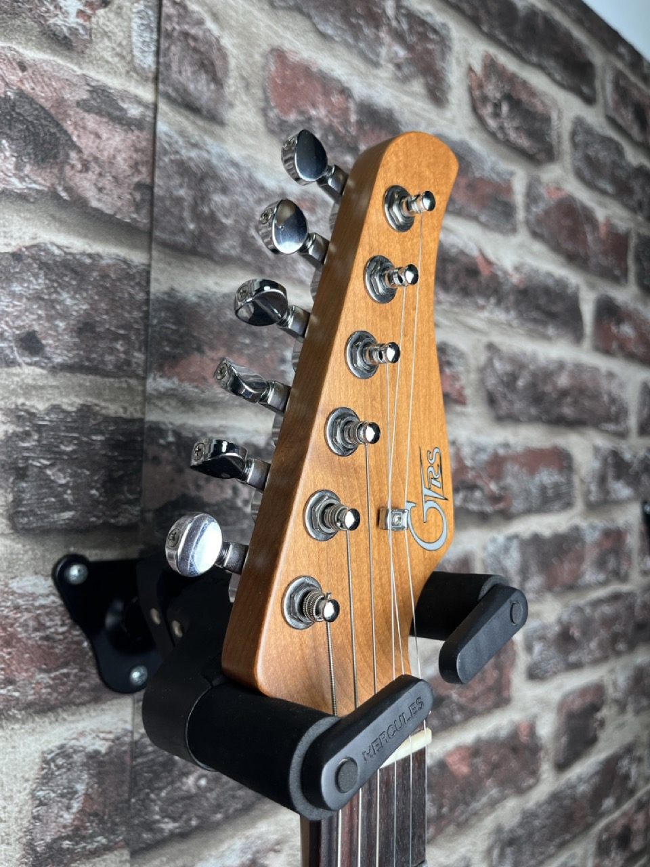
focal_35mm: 26
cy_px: 434
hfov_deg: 53.1
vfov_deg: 67.3
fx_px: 651
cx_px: 325
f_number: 1.6
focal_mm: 5.1
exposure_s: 1/122
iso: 40
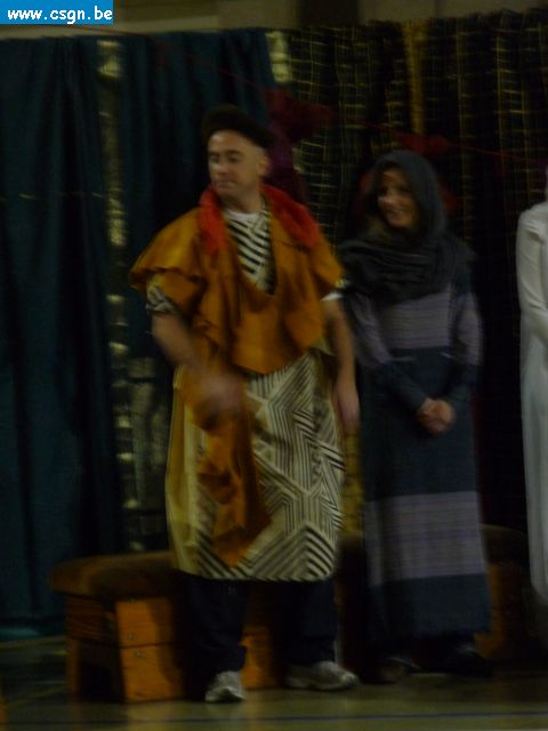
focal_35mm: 189
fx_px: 3989
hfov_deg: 7.9
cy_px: 366
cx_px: 274
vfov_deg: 10.5
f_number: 4.8
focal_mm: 32.3
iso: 400
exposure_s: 1/8
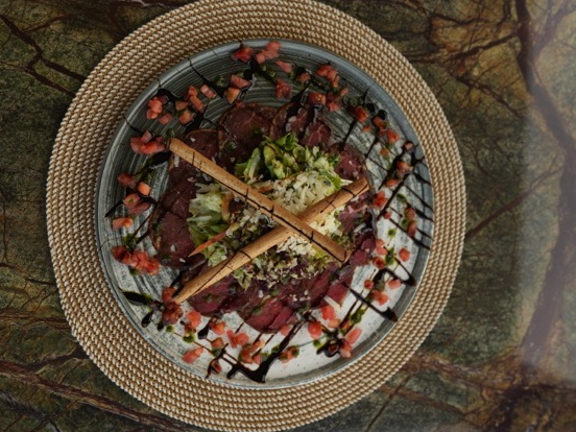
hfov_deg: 47.8
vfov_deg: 36.8
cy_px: 217
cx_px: 272
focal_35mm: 39
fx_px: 649
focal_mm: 35
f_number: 3.2
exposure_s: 1/1250
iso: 200
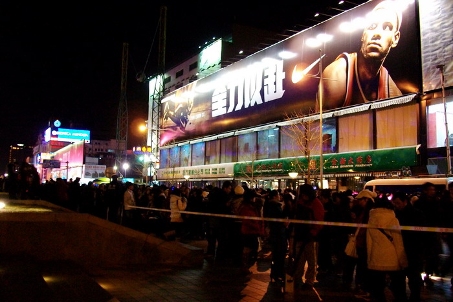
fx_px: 428
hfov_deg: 55.8
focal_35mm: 34
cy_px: 151
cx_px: 226
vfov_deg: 38.8
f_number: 2.9
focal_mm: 5.7
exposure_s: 1/6.4
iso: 200
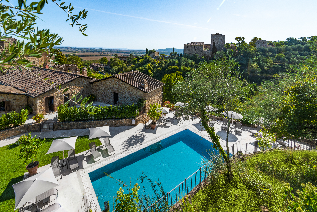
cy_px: 106
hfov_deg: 96.7
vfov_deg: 73.8
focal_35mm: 16
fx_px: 141
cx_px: 158
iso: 200
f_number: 20
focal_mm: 16
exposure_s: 1/160
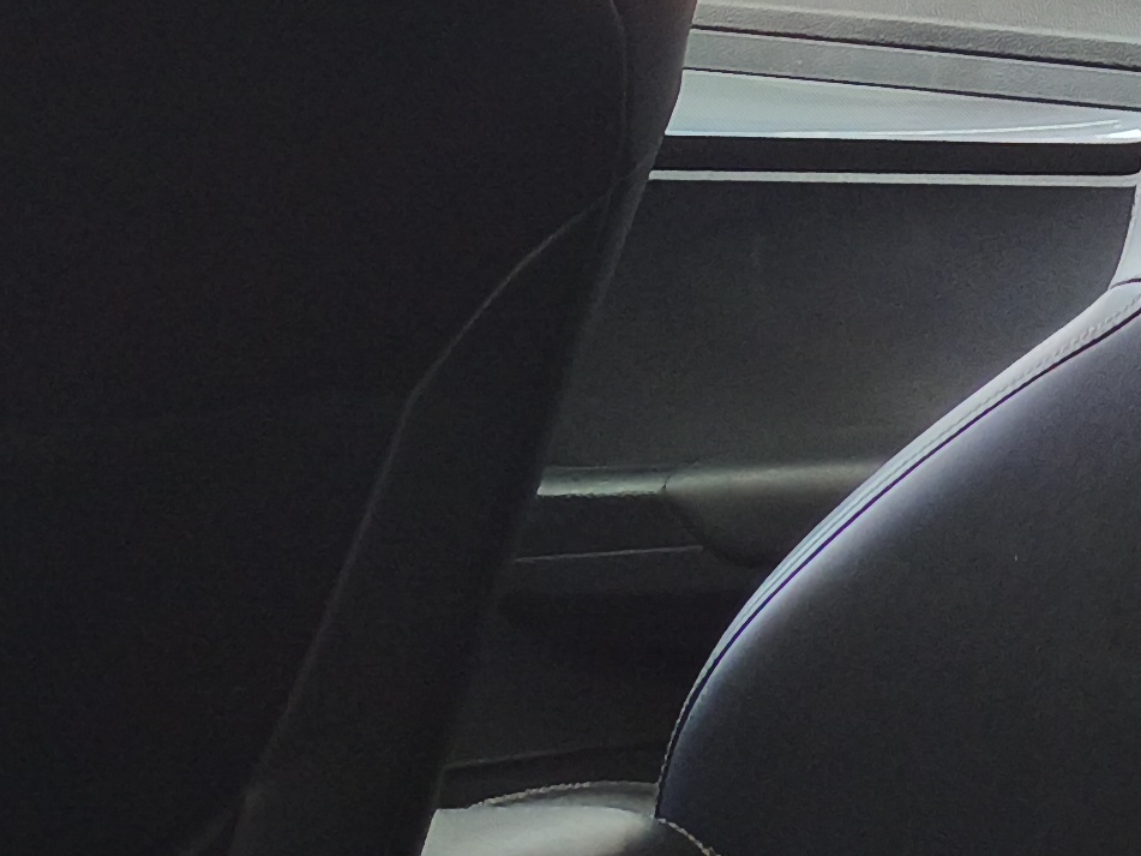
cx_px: 1499
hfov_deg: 16.6
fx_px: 3691
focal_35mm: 112
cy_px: -670
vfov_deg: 12.2
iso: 320
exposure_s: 1/100
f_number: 1.5
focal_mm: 4.94
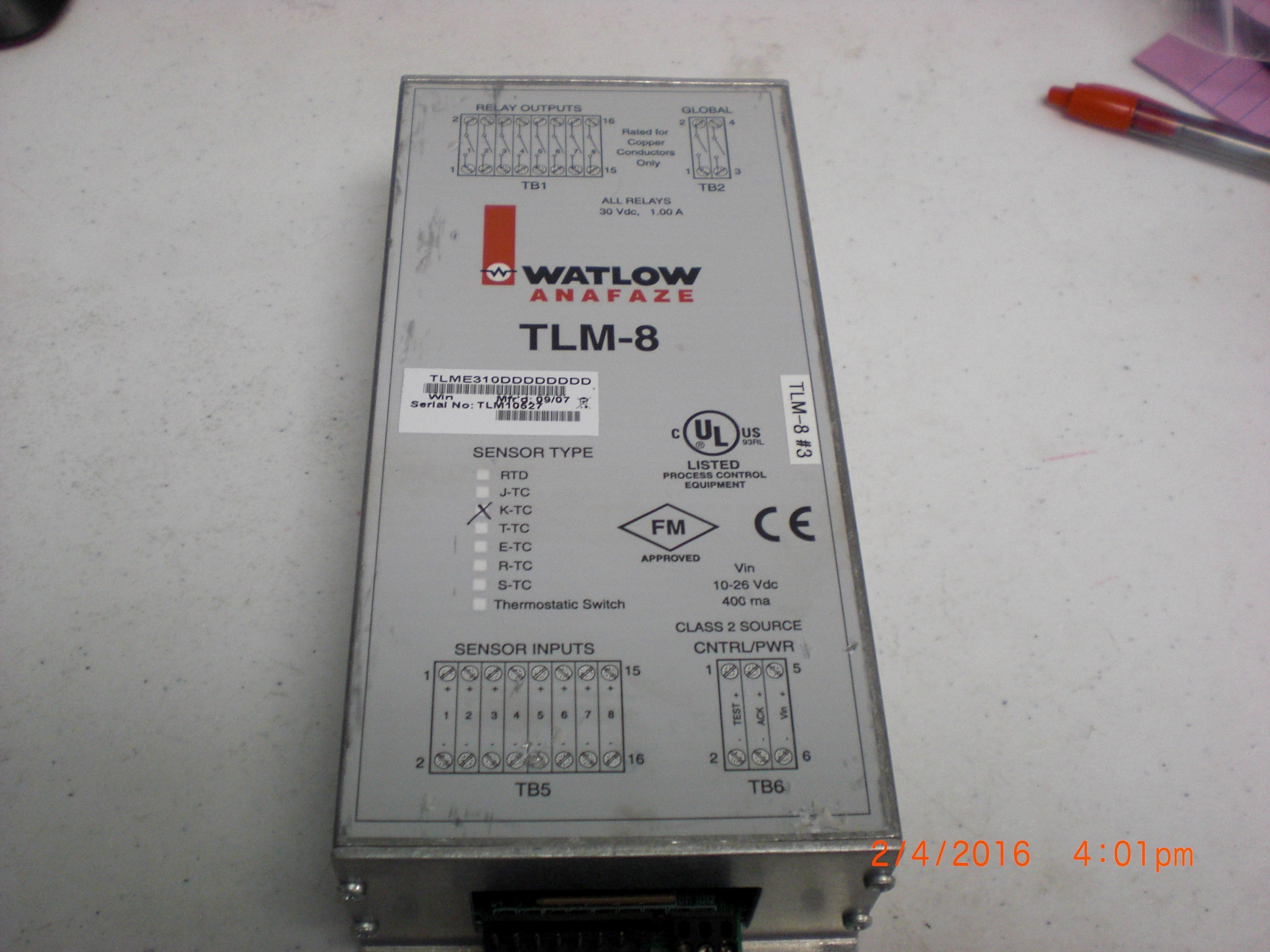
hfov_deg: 49.0
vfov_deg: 37.7
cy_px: 476
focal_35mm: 38
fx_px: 1394
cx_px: 635
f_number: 3.1
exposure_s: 1/60
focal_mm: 6.3
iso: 200
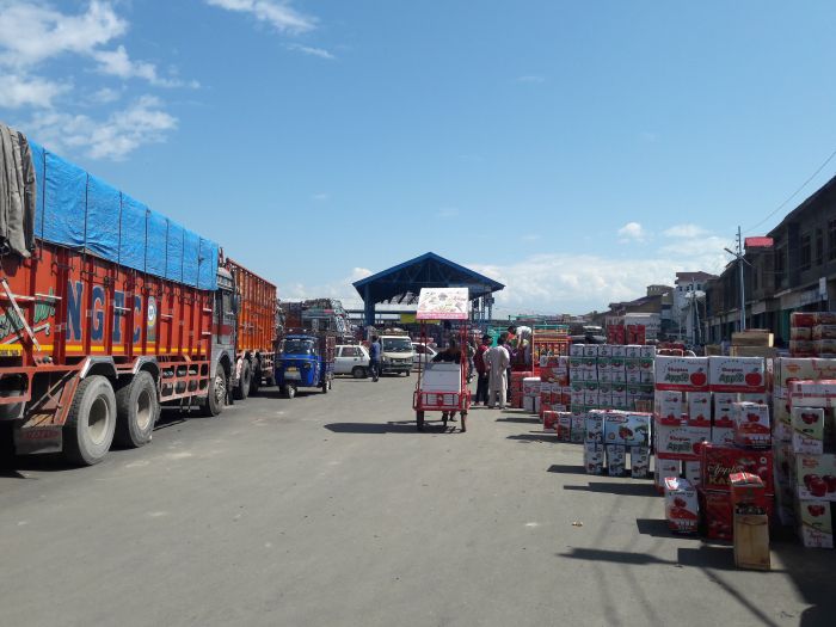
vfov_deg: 49.7
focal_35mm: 28
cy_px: 314
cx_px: 418
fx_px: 676
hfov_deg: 63.4
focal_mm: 3.7
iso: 40
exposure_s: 1/1558
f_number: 1.9
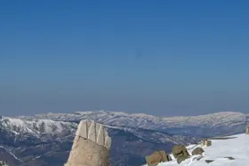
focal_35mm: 118
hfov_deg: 17.3
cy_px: 235
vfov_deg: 11.2
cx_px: 135
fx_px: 817
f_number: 8
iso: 250
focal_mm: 38
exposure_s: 1/4000
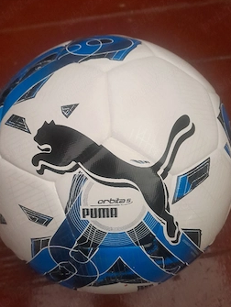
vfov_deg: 58.3
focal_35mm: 31
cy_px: 162
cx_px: 106
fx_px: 275
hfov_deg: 45.5
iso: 400
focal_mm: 4
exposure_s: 1/25
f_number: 1.8
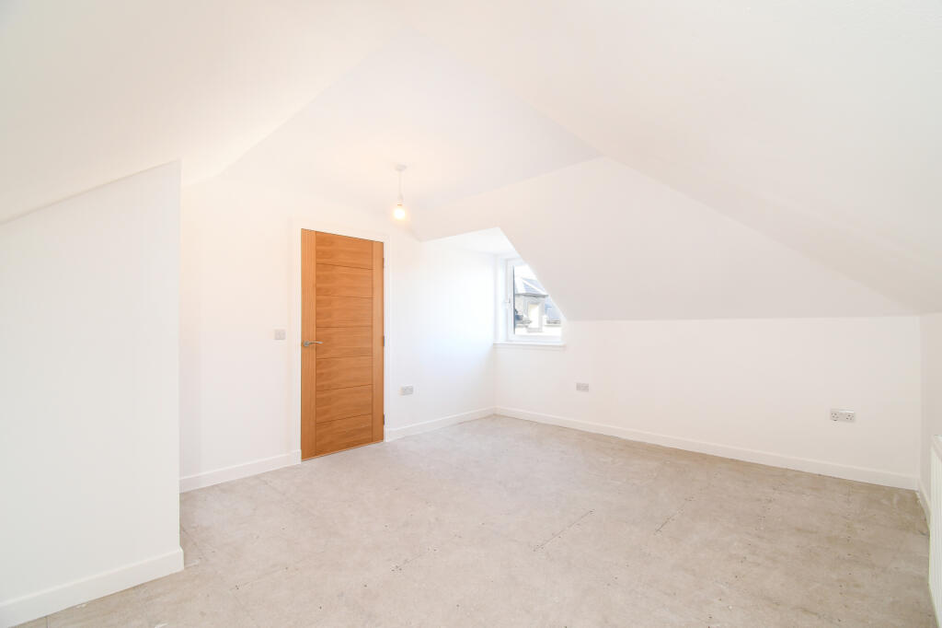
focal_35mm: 15
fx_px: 392
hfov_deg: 100.4
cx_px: 471
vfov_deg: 77.3
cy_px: 314
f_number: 10
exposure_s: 1/8
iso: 320
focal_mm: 10
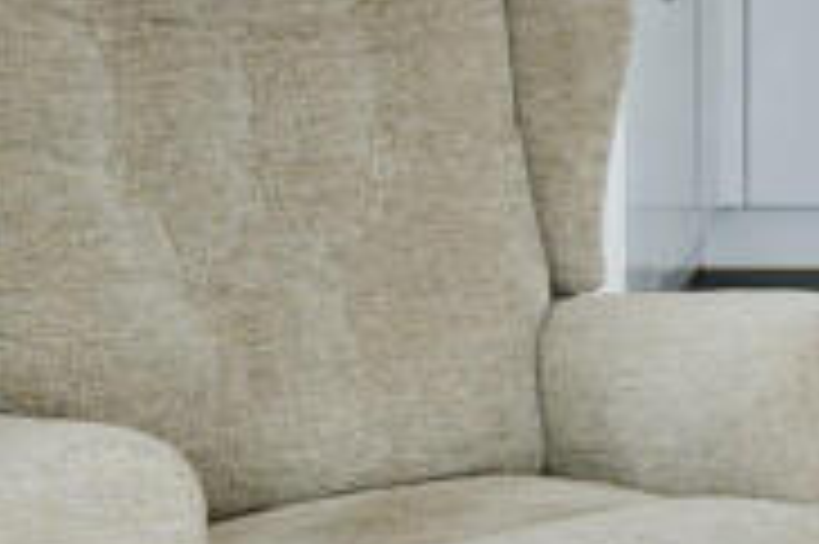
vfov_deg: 12.3
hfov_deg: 17.4
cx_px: 1145
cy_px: -173
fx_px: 2455
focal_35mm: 108
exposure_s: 1/15
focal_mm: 20
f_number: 8
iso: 100
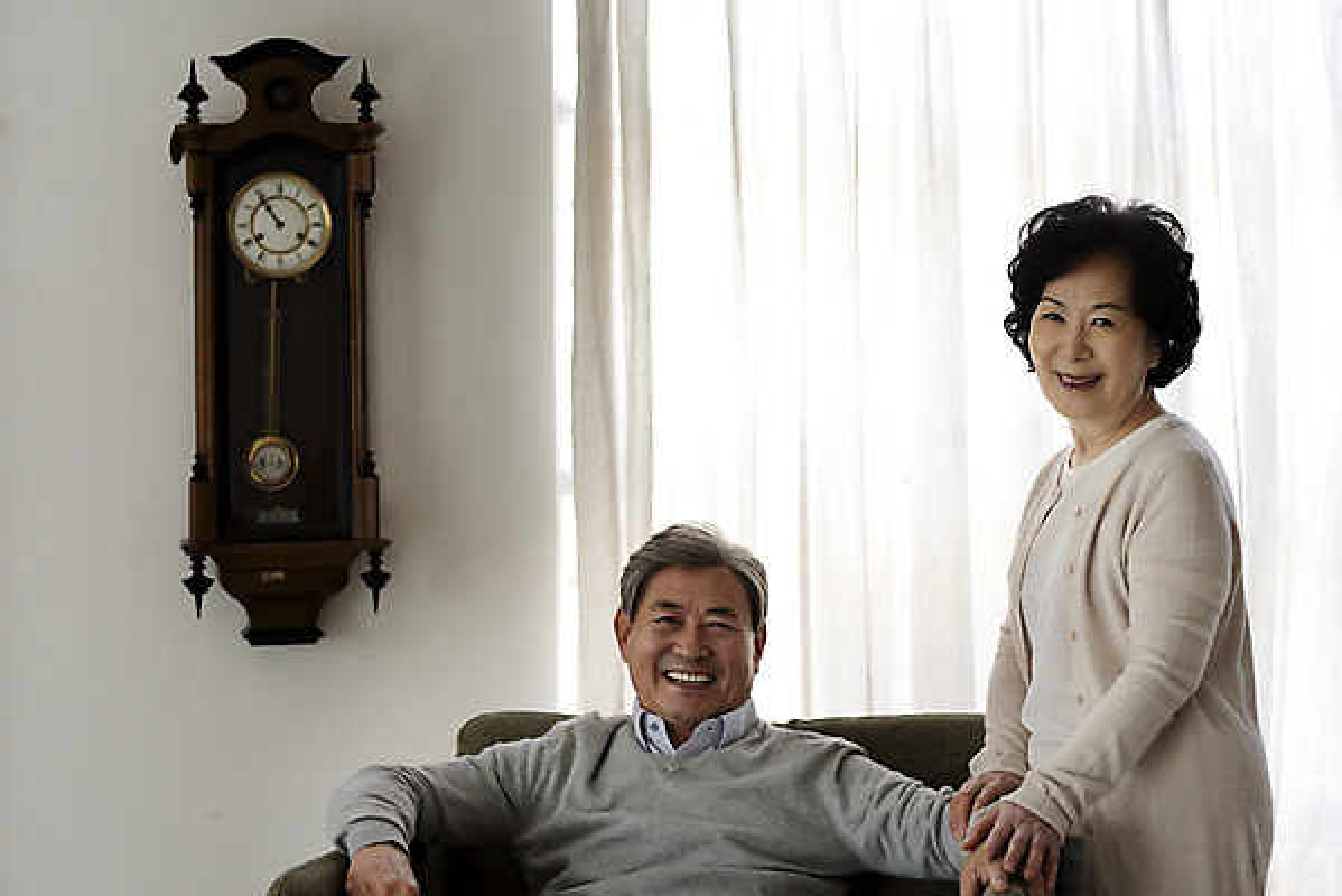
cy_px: 448
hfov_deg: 23.9
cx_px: 671
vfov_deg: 16.1
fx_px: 3170
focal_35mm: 85
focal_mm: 85
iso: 640
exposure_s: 1/500
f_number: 2.8
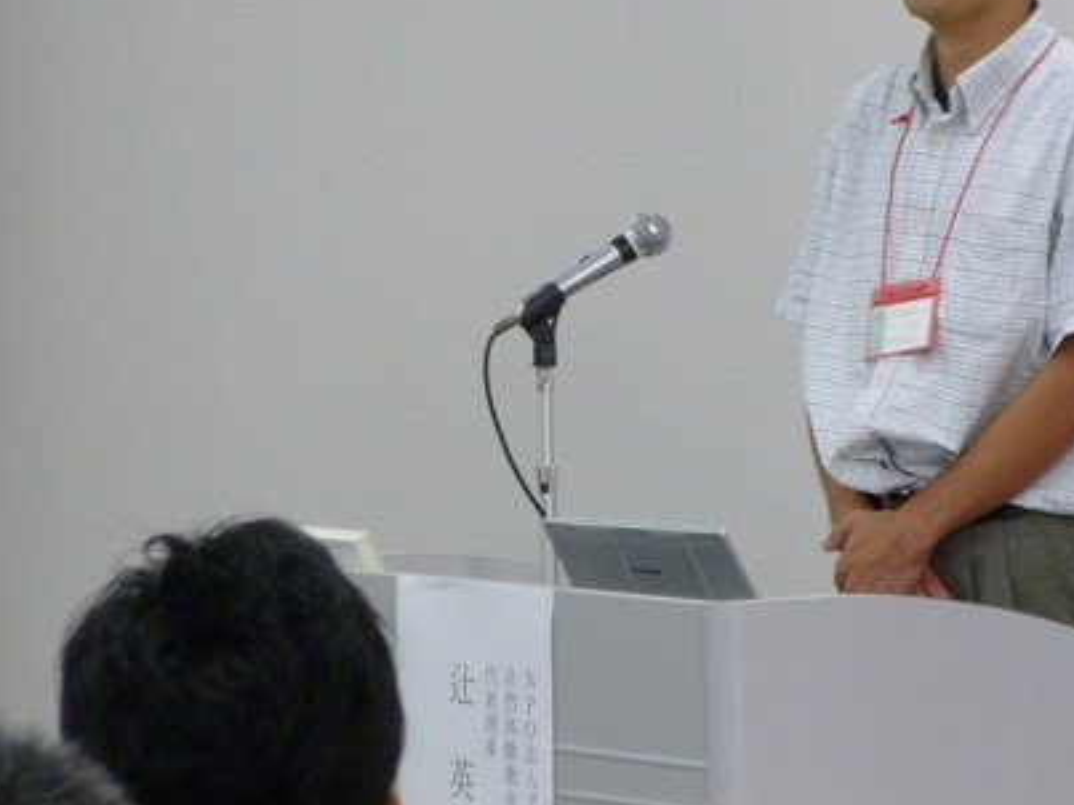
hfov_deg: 7.4
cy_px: 276
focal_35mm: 267
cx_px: 632
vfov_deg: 5.6
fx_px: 8282
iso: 400
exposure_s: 1/25
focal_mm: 34.6
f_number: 5.8
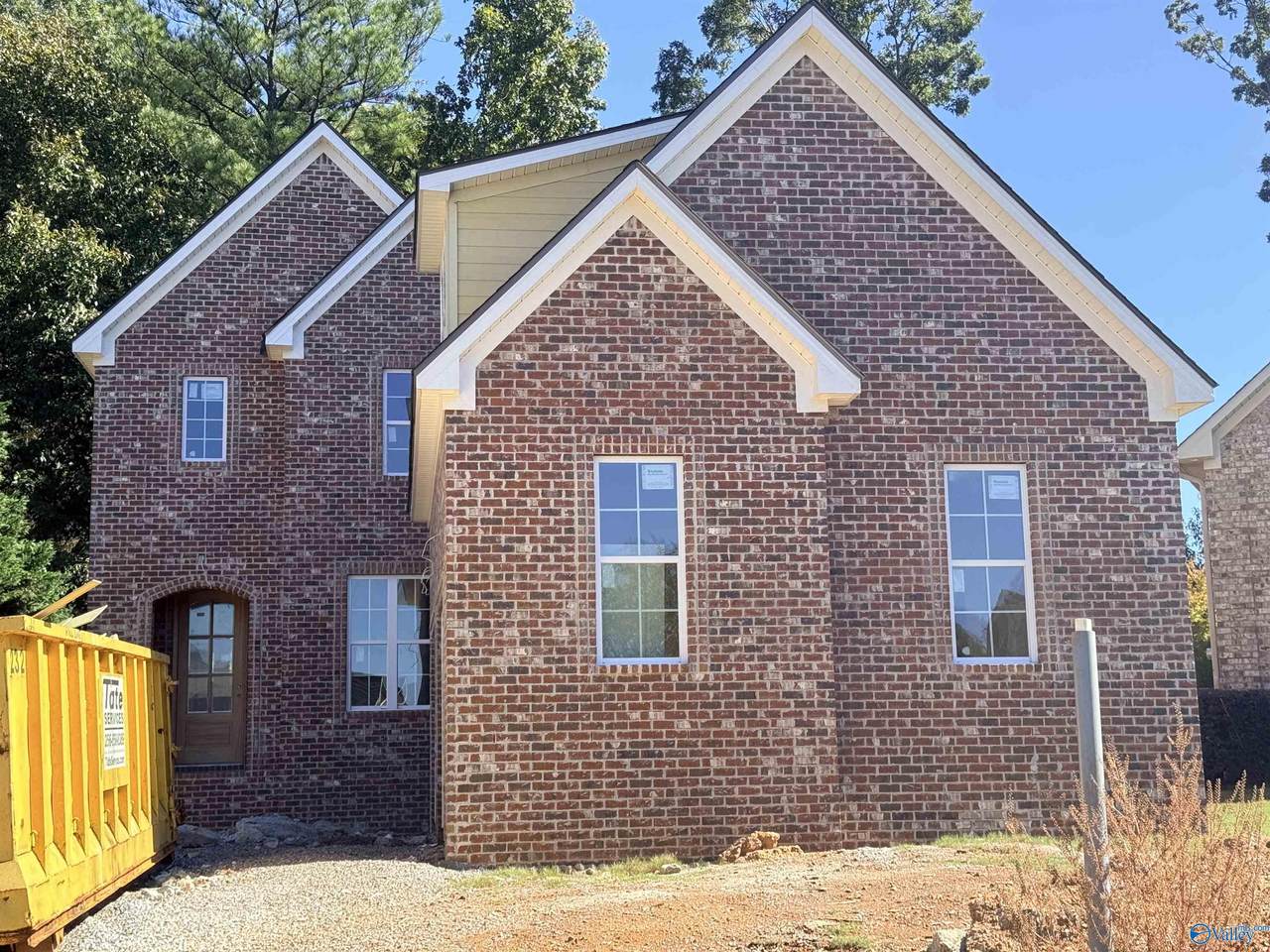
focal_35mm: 48
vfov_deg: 30.3
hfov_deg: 39.7
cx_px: 635
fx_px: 1761
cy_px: 476
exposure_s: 1/1575
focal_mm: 6.76
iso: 64
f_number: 1.78
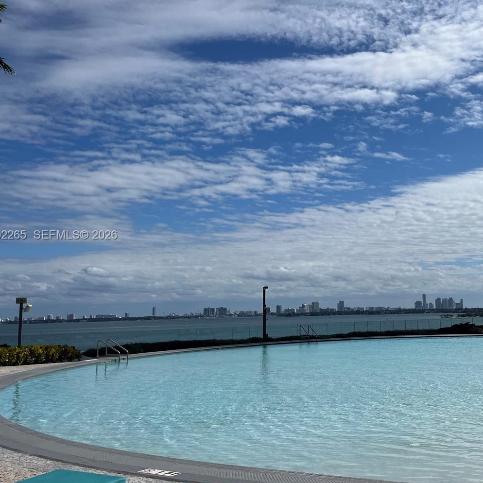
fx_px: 584
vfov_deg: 44.9
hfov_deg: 43.7
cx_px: 355
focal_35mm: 37
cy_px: 236
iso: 50
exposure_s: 1/13333
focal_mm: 5.1
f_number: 1.6
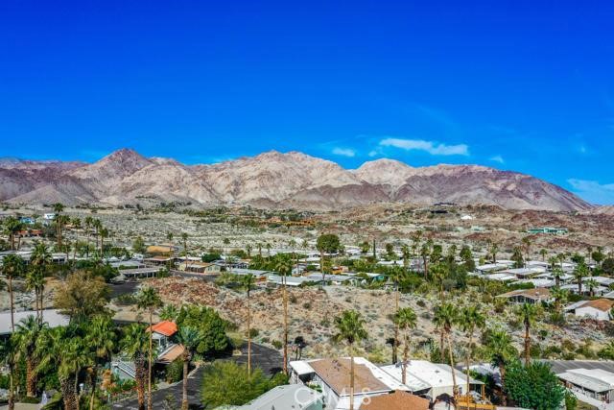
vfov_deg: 46.4
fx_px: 478
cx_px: 307
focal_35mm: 28
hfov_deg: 65.5
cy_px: 205
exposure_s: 1/640
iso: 100
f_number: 6.3
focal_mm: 10.26
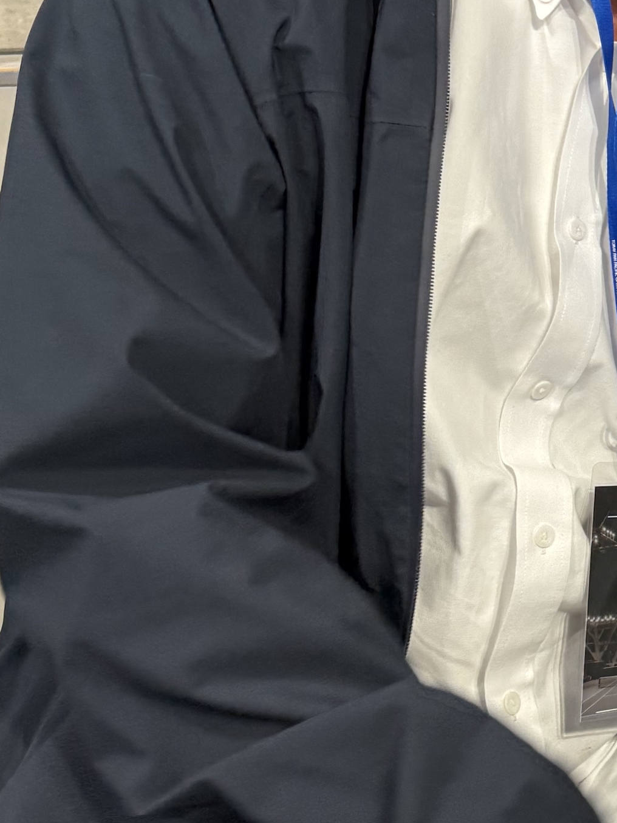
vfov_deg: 28.5
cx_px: 855
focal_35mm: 68
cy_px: 349
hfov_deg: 19.5
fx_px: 1616
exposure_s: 1/60
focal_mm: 6.8
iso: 250
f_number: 1.8
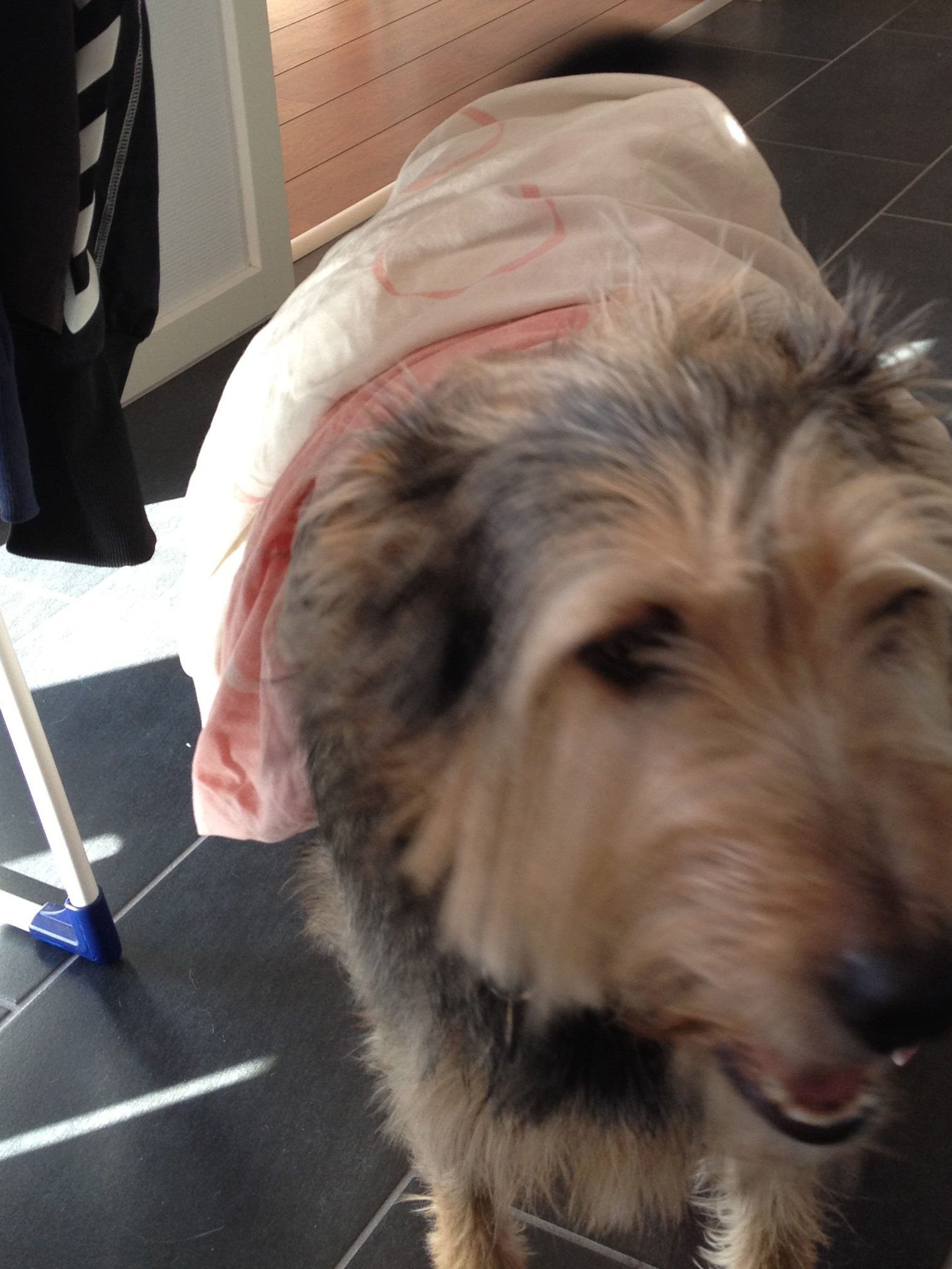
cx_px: 606
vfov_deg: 33.6
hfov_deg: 25.6
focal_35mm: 57
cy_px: 469
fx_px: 2090
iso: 64
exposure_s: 1/40
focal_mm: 4.28
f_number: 2.4
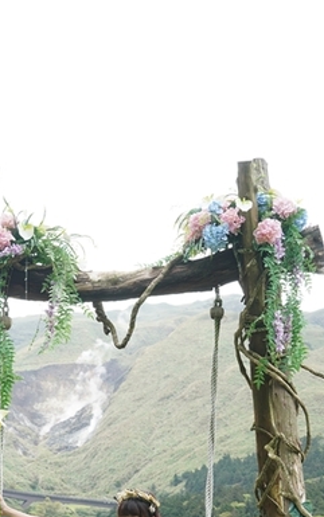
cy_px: 359
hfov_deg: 16.1
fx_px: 1143
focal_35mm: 81
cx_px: 147
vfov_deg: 25.3
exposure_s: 1/125
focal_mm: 24
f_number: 5
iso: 125
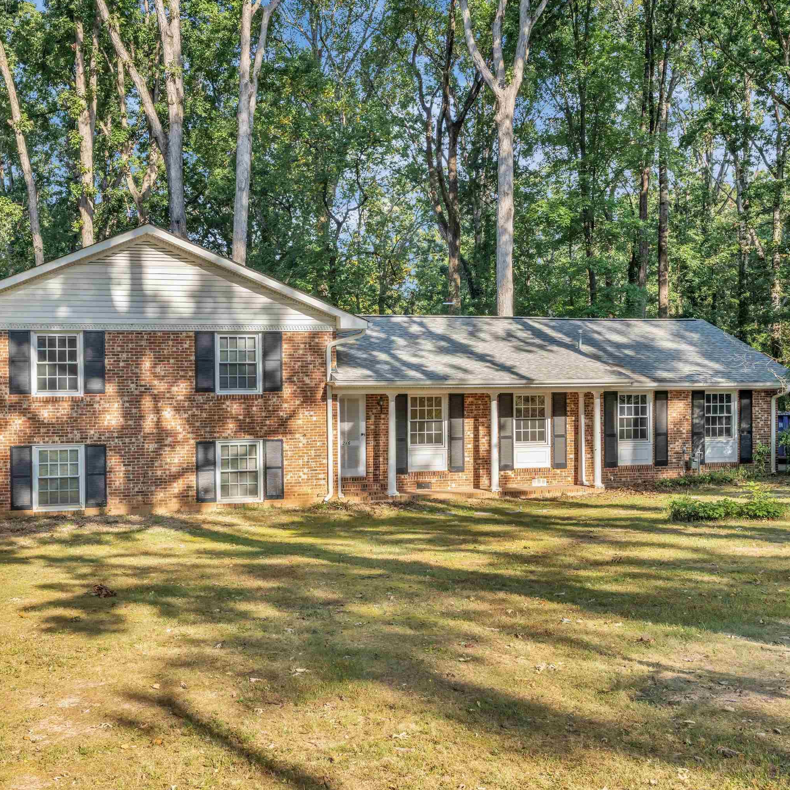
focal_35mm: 41
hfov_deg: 41.1
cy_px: 398
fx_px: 1049
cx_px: 336
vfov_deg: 41.3
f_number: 9
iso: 320
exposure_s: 1/125
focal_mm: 31.5
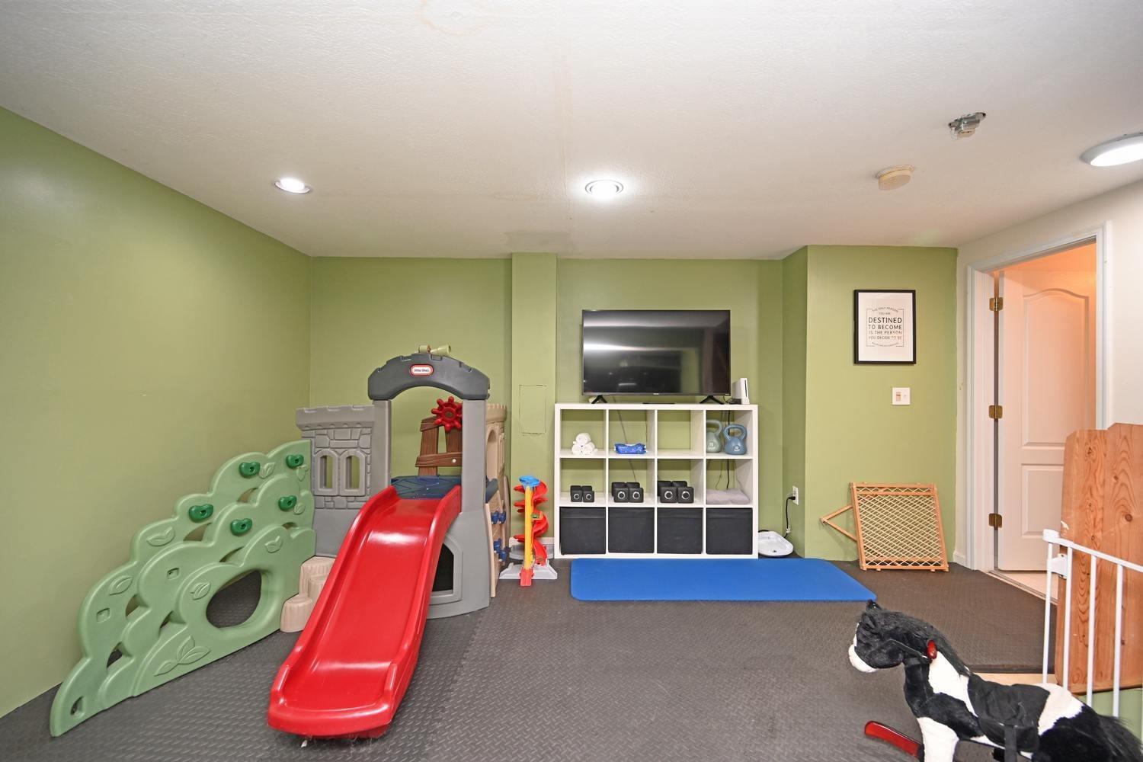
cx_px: 572
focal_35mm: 14
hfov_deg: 104.3
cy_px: 381
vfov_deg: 81.2
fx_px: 444
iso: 900
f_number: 4
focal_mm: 14
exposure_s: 1/60
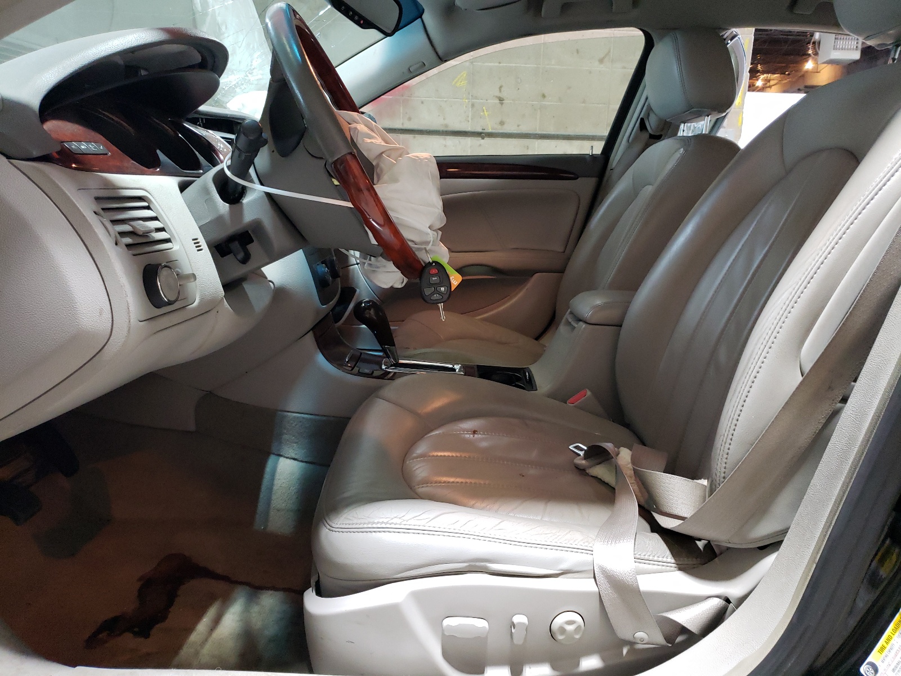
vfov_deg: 53.1
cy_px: 338
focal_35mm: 26
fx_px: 677
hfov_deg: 67.3
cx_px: 450
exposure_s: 1/40
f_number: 1.5
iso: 291
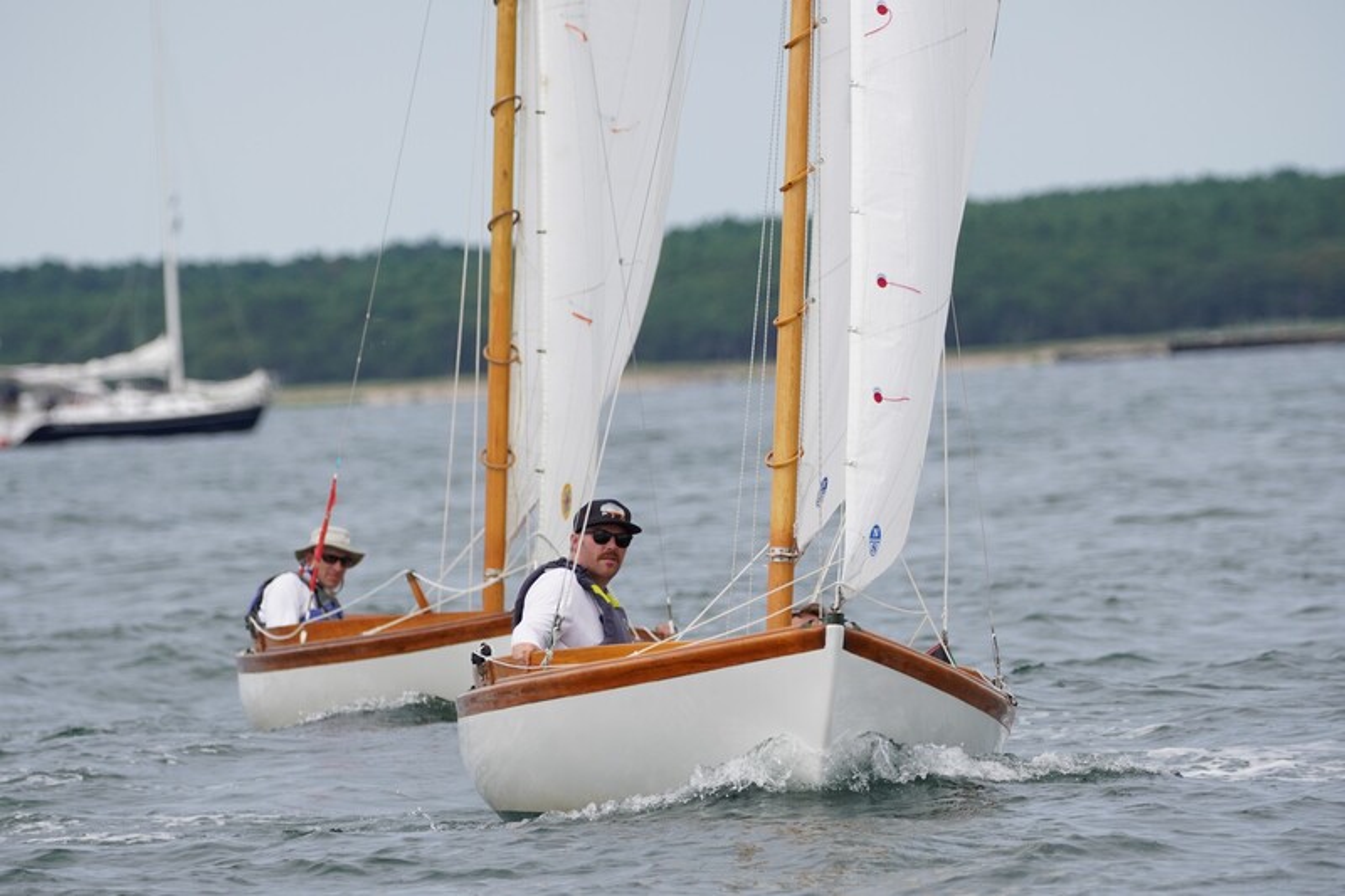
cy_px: 448
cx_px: 672
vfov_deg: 2.9
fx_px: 17536
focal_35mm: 470
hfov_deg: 4.4
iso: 250
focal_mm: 313
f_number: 5.6
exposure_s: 1/1250
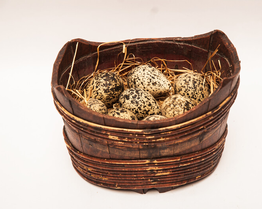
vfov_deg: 13.9
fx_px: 857
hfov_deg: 17.4
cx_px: 144
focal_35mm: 111
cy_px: 105
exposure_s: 1/6
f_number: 4.5
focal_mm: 65
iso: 100
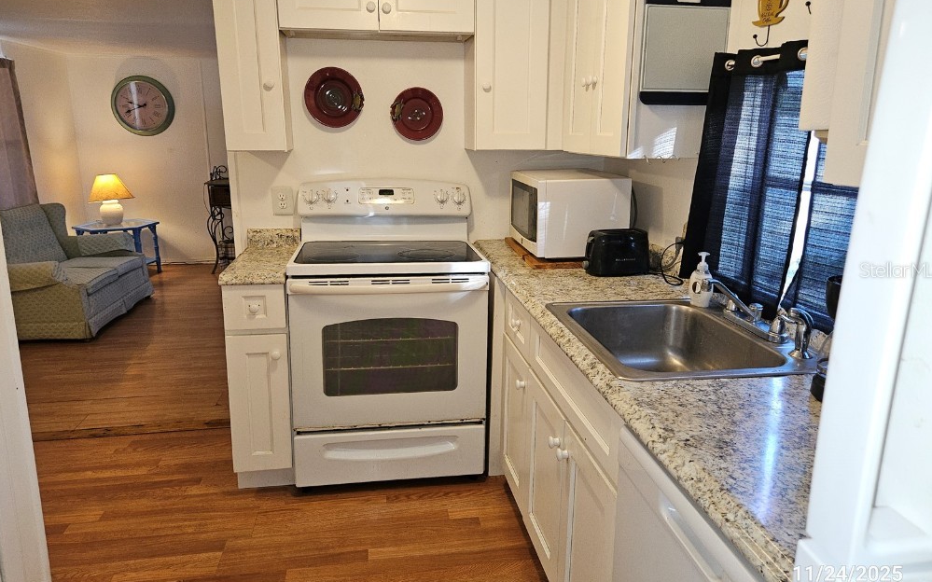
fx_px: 635
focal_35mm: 25
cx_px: 470
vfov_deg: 49.2
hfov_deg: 72.6
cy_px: 270
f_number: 1.8
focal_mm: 5.4
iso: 125
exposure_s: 1/60
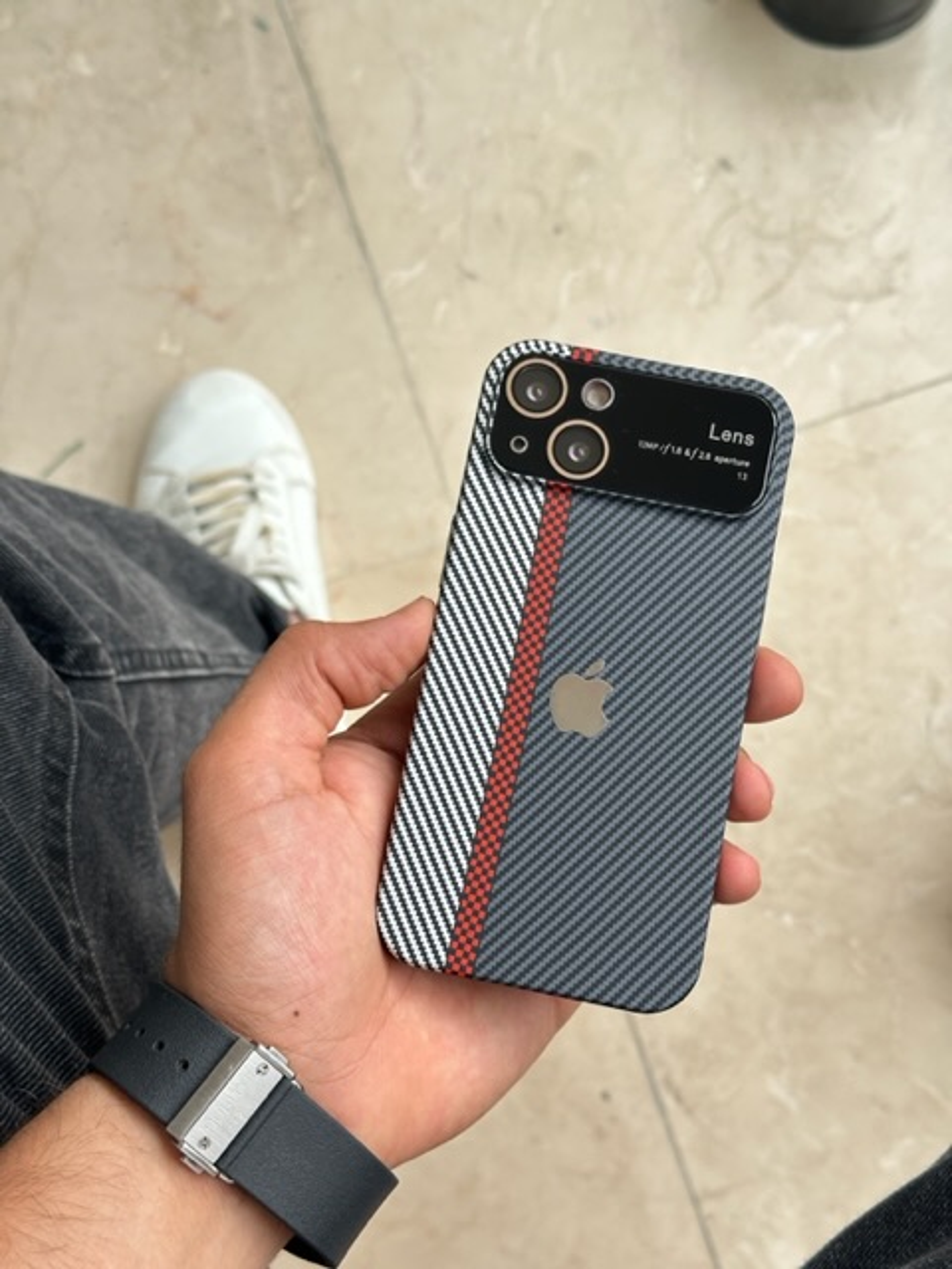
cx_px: 476
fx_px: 1760
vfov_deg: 39.7
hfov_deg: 30.3
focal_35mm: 48
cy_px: 634
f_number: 1.78
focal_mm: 6.86
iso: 64
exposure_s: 1/207
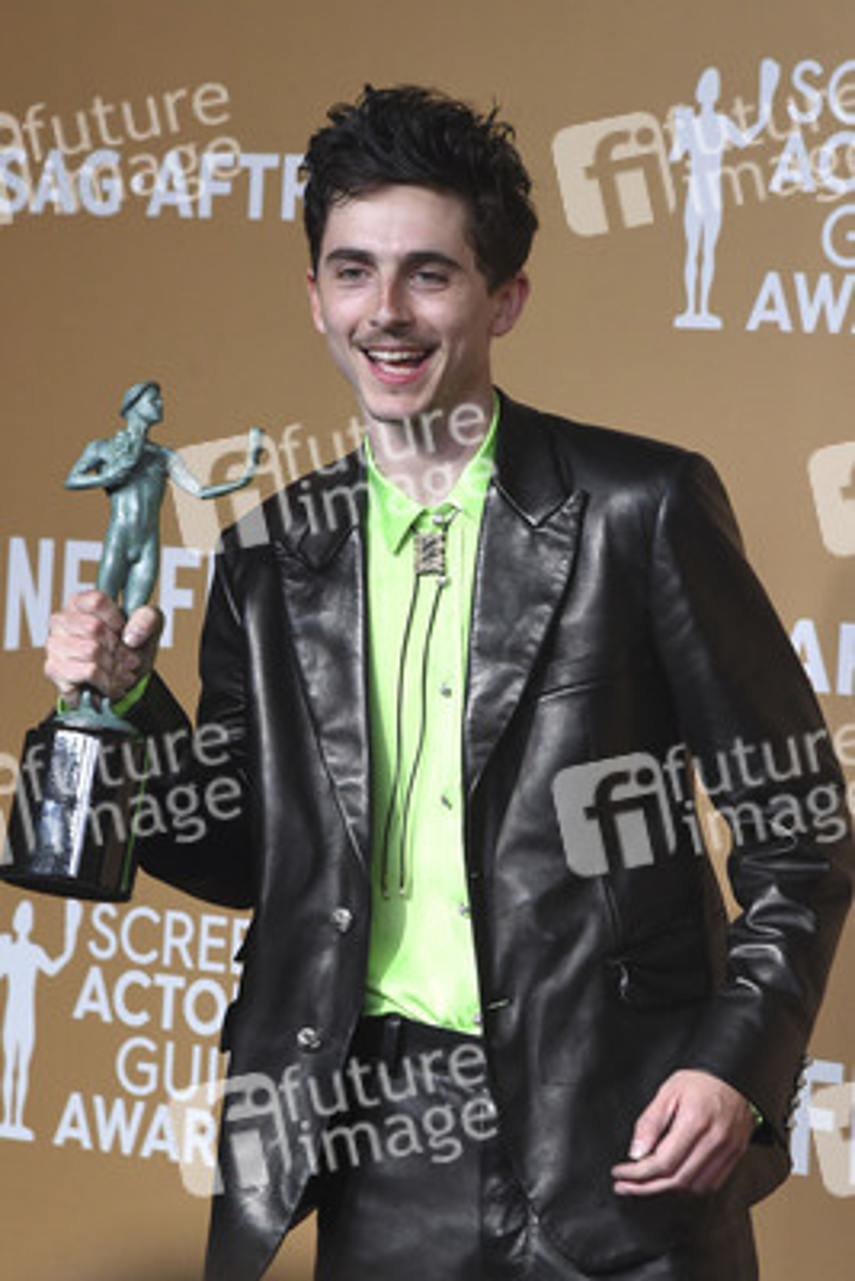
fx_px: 3915
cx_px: 428
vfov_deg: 18.6
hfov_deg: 12.5
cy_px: 640
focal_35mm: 110
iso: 2500
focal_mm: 110
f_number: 7.1
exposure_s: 1/250
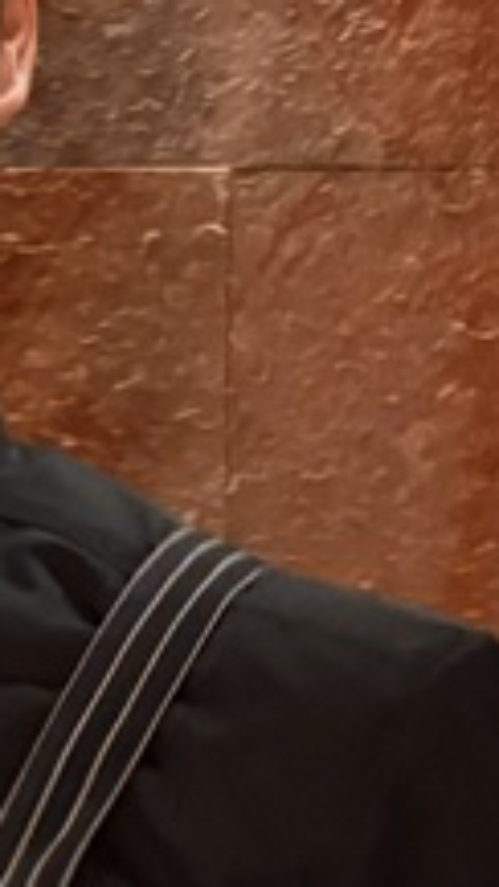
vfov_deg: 13.7
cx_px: -1068
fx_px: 3694
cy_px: 339
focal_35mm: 157
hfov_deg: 6.9
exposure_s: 1/25
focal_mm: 5.96
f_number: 1.6
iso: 500
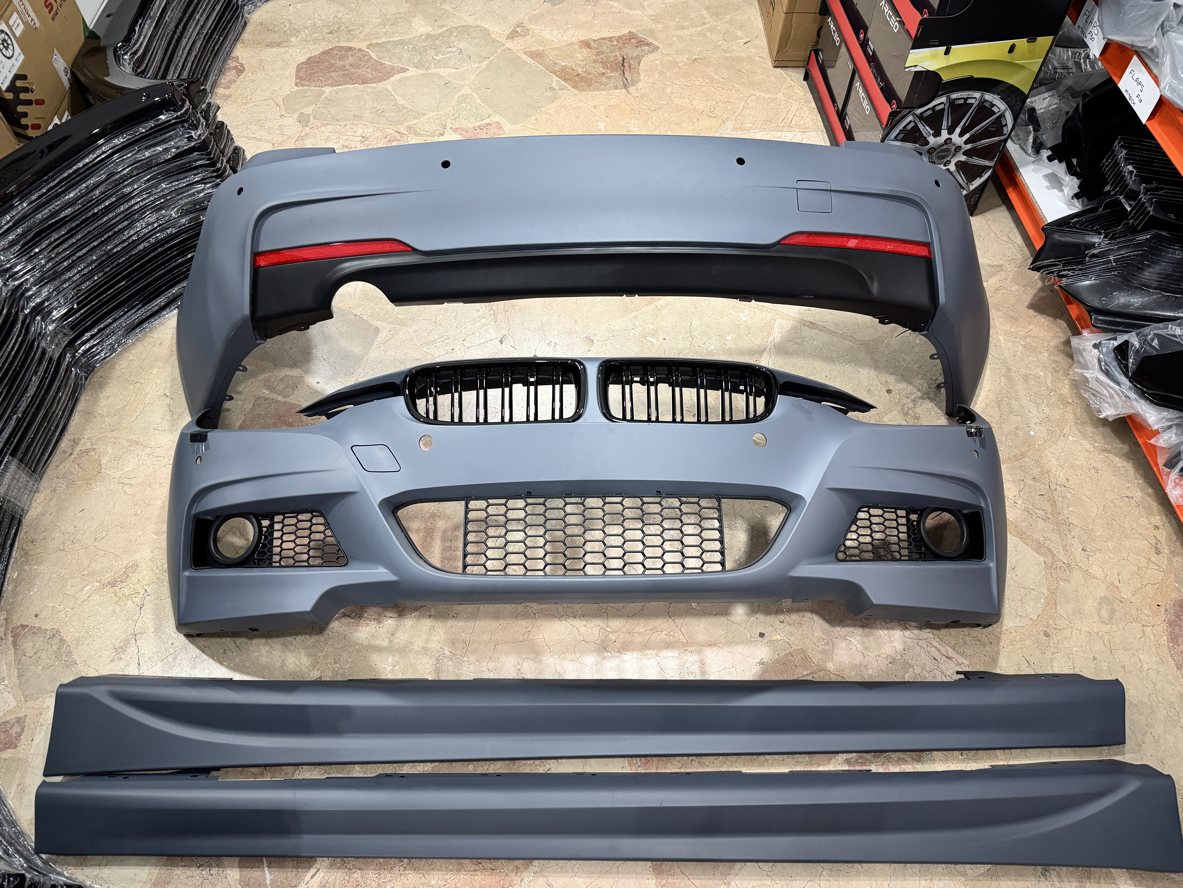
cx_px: 592
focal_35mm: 24
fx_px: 820
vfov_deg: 56.8
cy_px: 444
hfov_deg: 71.6
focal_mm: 6.76
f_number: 1.78
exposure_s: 1/50
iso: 400
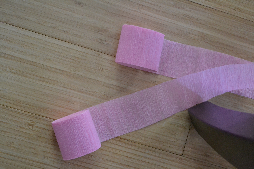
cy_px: 84
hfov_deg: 26.0
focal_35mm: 78
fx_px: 550
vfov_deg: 17.5
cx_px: 127
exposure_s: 1/50
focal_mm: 52
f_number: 5.6
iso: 3200
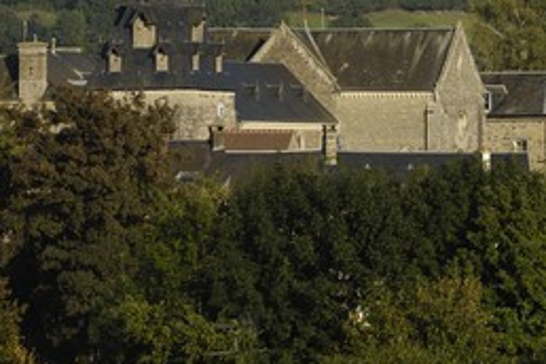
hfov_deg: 4.7
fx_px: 6658
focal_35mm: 439
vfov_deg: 3.1
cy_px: 93
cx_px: 243
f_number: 6
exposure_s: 1/320
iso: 100
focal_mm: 180
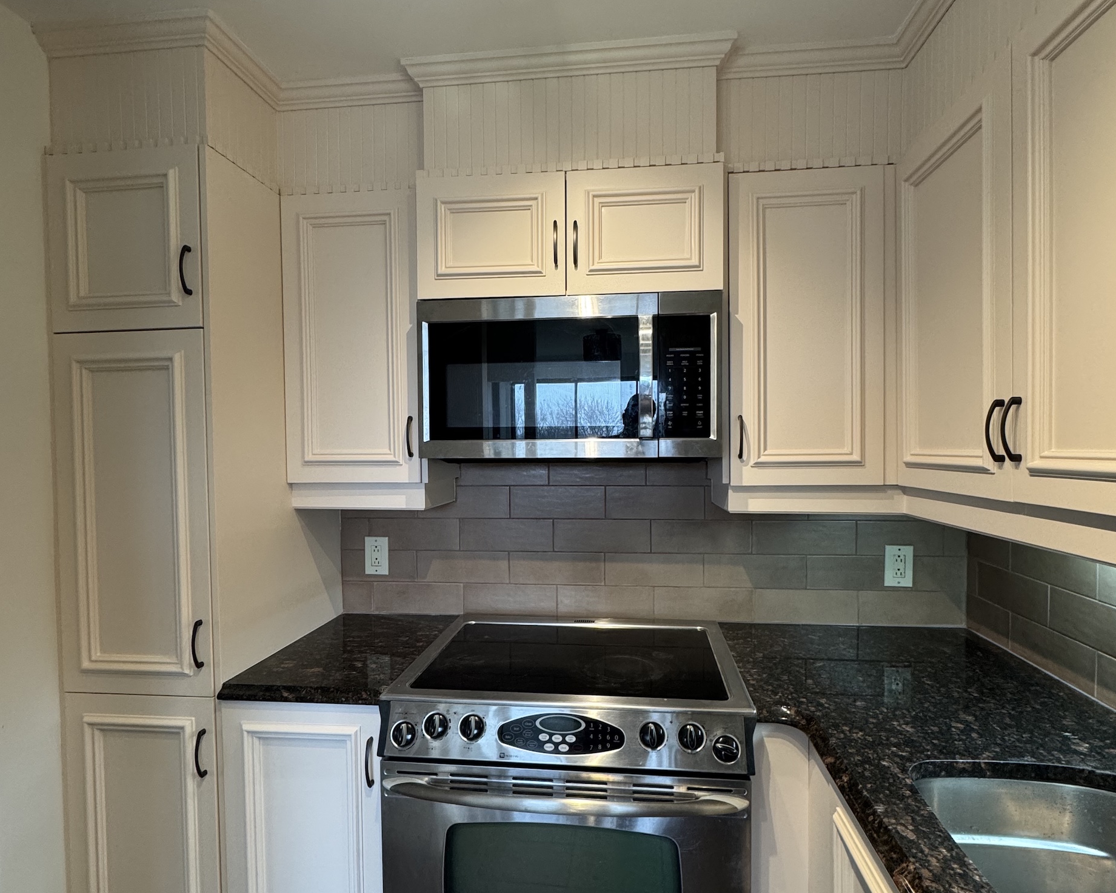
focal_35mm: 19
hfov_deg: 83.3
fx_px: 628
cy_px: 464
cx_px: 562
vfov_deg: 70.8
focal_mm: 2.22
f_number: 2.2
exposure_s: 1/120
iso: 200
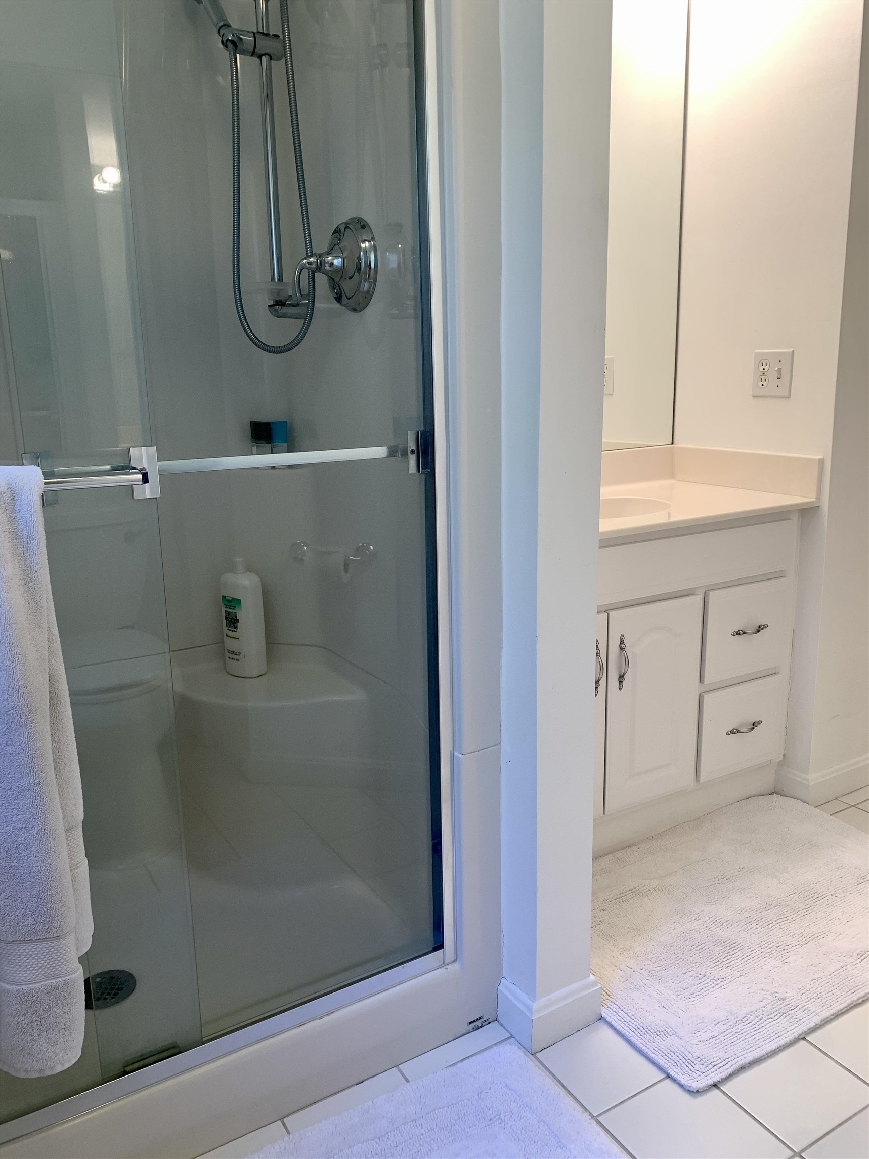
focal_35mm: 26
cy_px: 580
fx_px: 870
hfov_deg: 53.1
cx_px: 434
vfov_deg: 67.3
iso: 50
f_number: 1.8
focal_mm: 4.25
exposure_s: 1/60
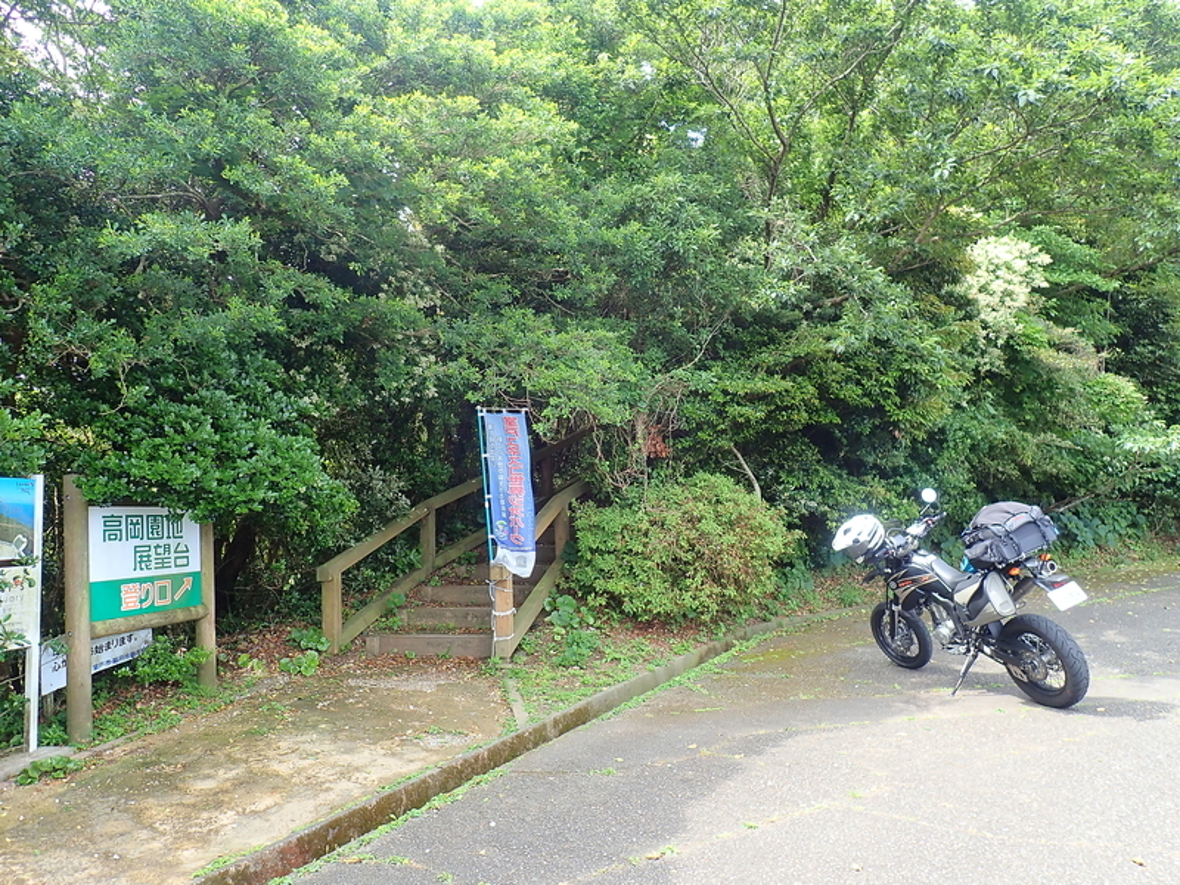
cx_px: 590
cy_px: 442
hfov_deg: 69.4
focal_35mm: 25
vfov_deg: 54.9
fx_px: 852
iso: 100
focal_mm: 4.5
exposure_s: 1/200
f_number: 2.8
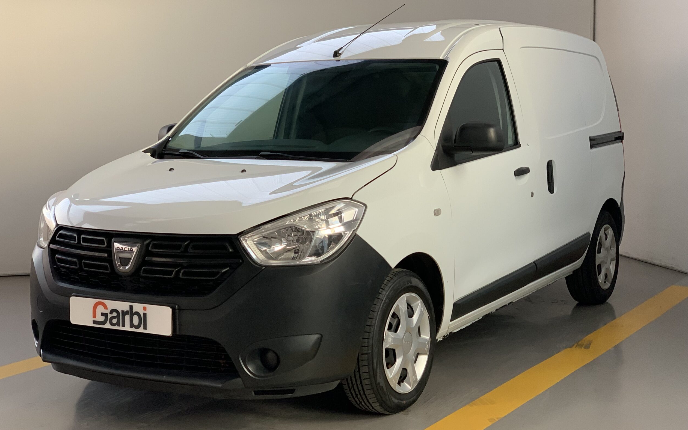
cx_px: 342
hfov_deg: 36.3
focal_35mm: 56
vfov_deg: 23.1
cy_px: 210
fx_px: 1050
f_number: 2.4
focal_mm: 6
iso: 125
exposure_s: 1/82
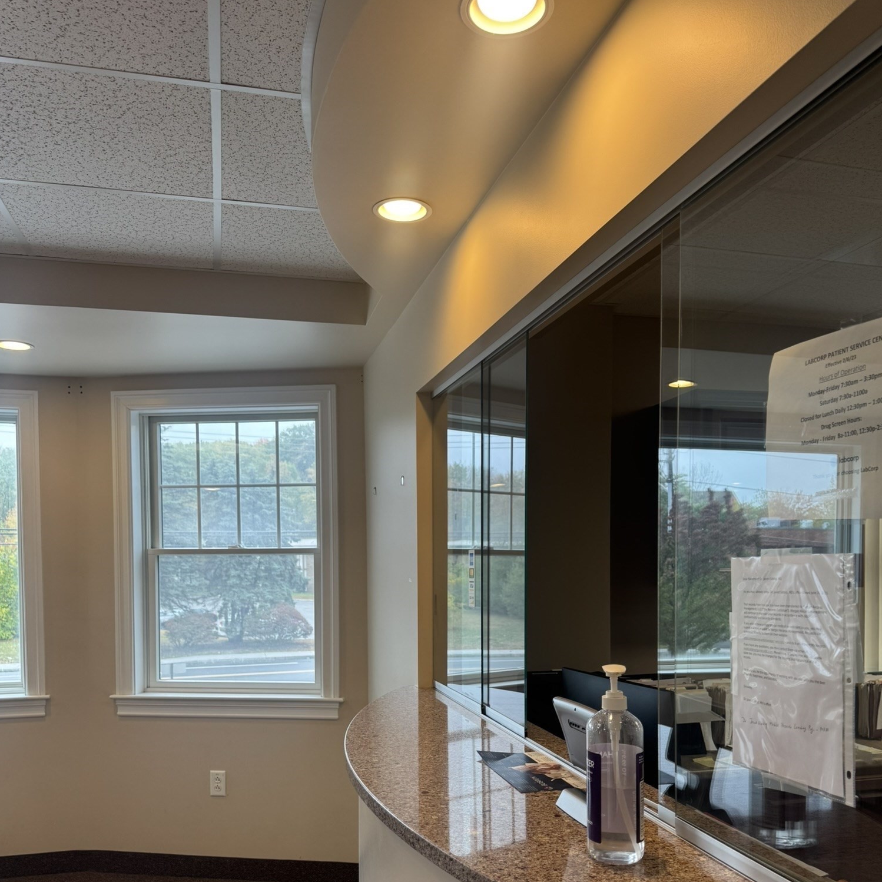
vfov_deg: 54.4
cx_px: 437
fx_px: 836
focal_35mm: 29
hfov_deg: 55.6
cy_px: 591
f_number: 1.78
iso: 80
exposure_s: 1/120
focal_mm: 6.76
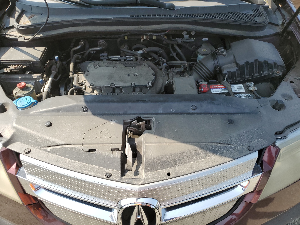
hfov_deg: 67.3
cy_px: 112
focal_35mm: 26
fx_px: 225
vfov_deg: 53.1
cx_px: 150
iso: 50
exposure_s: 1/1000
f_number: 1.5
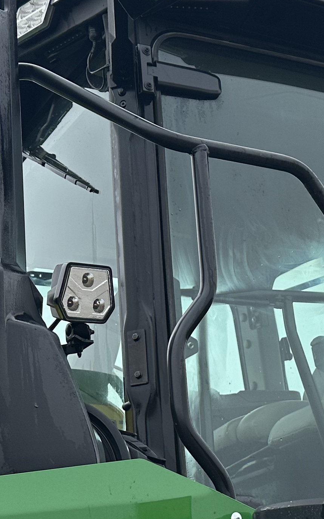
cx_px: 236
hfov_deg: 17.3
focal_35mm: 75
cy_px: 339
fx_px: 1060
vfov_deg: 27.4
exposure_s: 1/1880
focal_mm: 6.86
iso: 80
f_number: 1.78
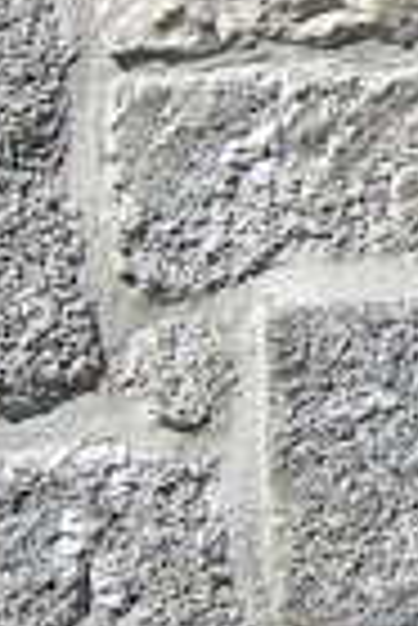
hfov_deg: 4.6
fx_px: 4656
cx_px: 1802
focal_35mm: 268
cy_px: -108
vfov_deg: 7.6
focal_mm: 5.4
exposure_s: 1/462
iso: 50
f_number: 4.8
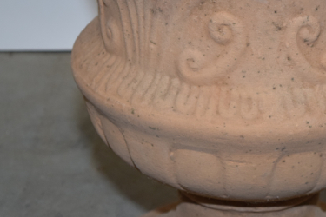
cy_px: 43
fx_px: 1275
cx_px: 259
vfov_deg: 9.7
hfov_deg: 14.5
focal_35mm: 141
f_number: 5.6
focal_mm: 55
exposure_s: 1/125
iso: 800
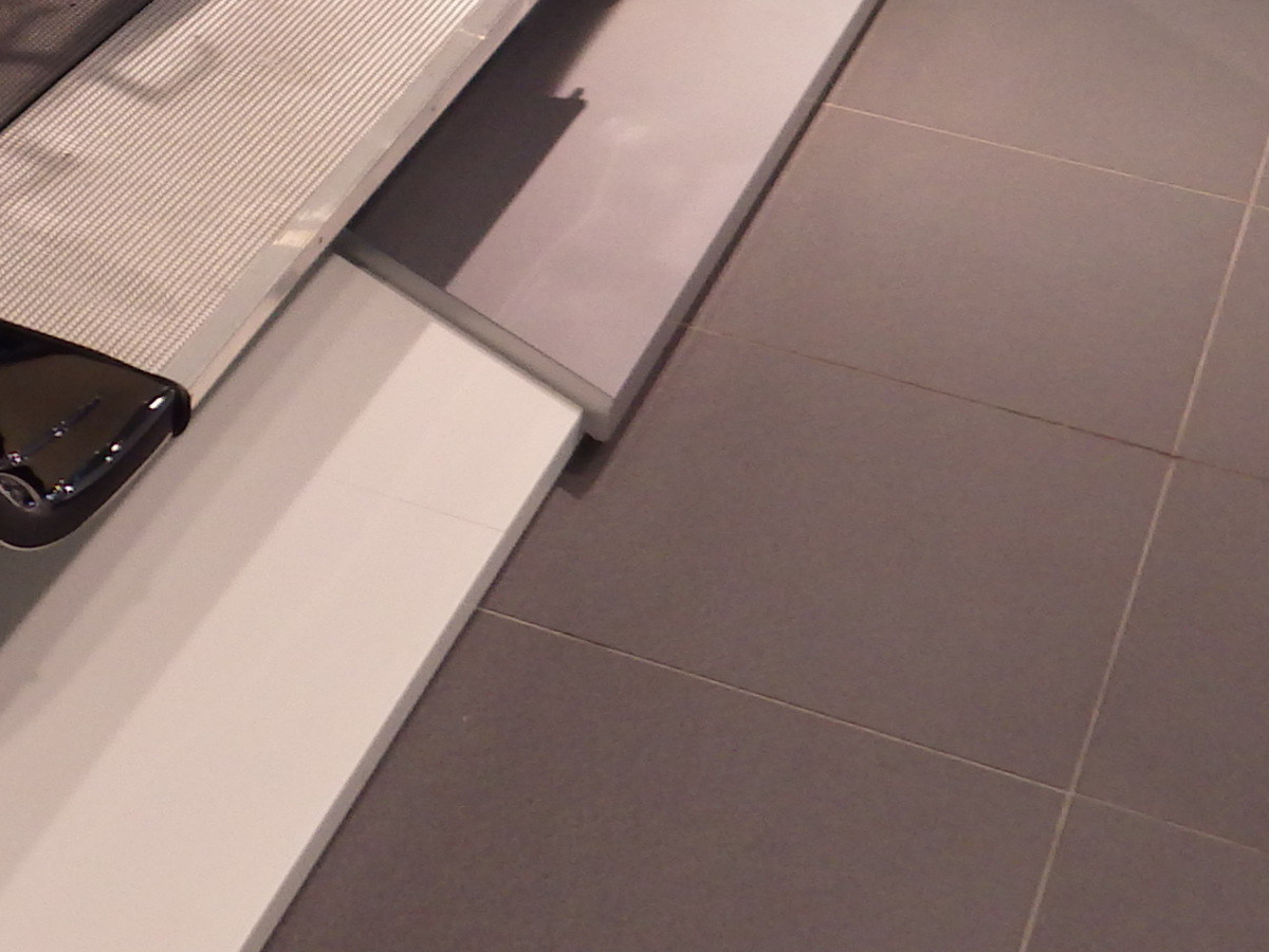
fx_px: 3519
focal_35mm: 96
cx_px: -695
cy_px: -123
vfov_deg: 15.0
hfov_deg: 18.0
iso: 125
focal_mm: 4.5
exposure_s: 1/80
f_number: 2
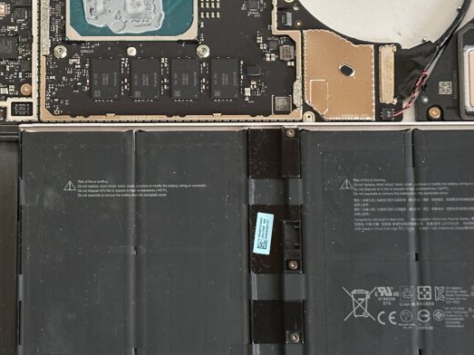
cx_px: 154
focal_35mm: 94
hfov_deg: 20.8
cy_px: 135
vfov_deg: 15.7
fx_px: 1287
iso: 500
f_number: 1.78
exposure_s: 1/33
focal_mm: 6.86
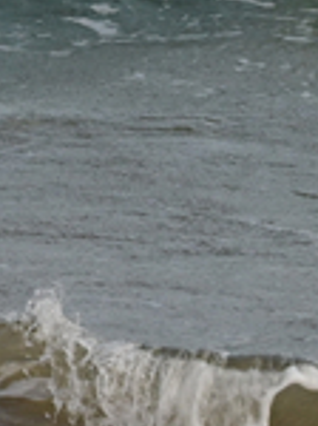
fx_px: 4913
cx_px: -897
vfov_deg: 4.9
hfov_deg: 3.5
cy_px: -116
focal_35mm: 400
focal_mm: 52
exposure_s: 1/640
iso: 320
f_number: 9
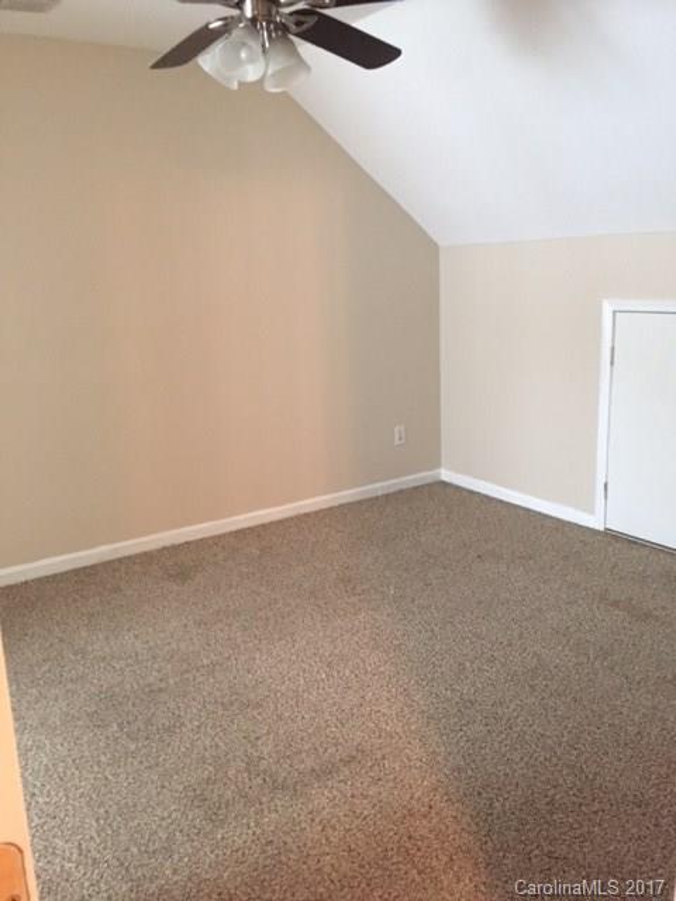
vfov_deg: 61.7
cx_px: 338
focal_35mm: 29
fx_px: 755
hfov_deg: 48.2
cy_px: 450
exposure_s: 1/15
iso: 640
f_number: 2.2
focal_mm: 4.15
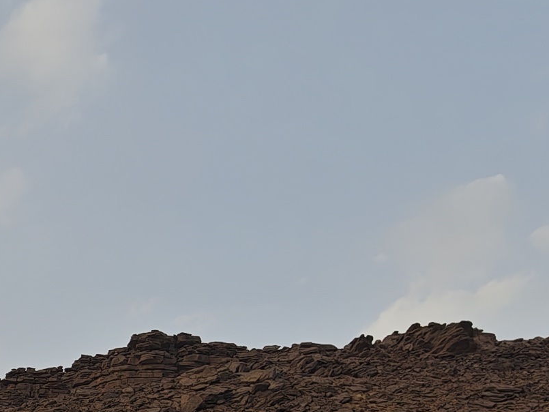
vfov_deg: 11.2
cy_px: 882
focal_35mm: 117
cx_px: -212
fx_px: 1856
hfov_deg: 15.8
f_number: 1.75
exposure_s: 1/481
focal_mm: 8.67
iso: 50
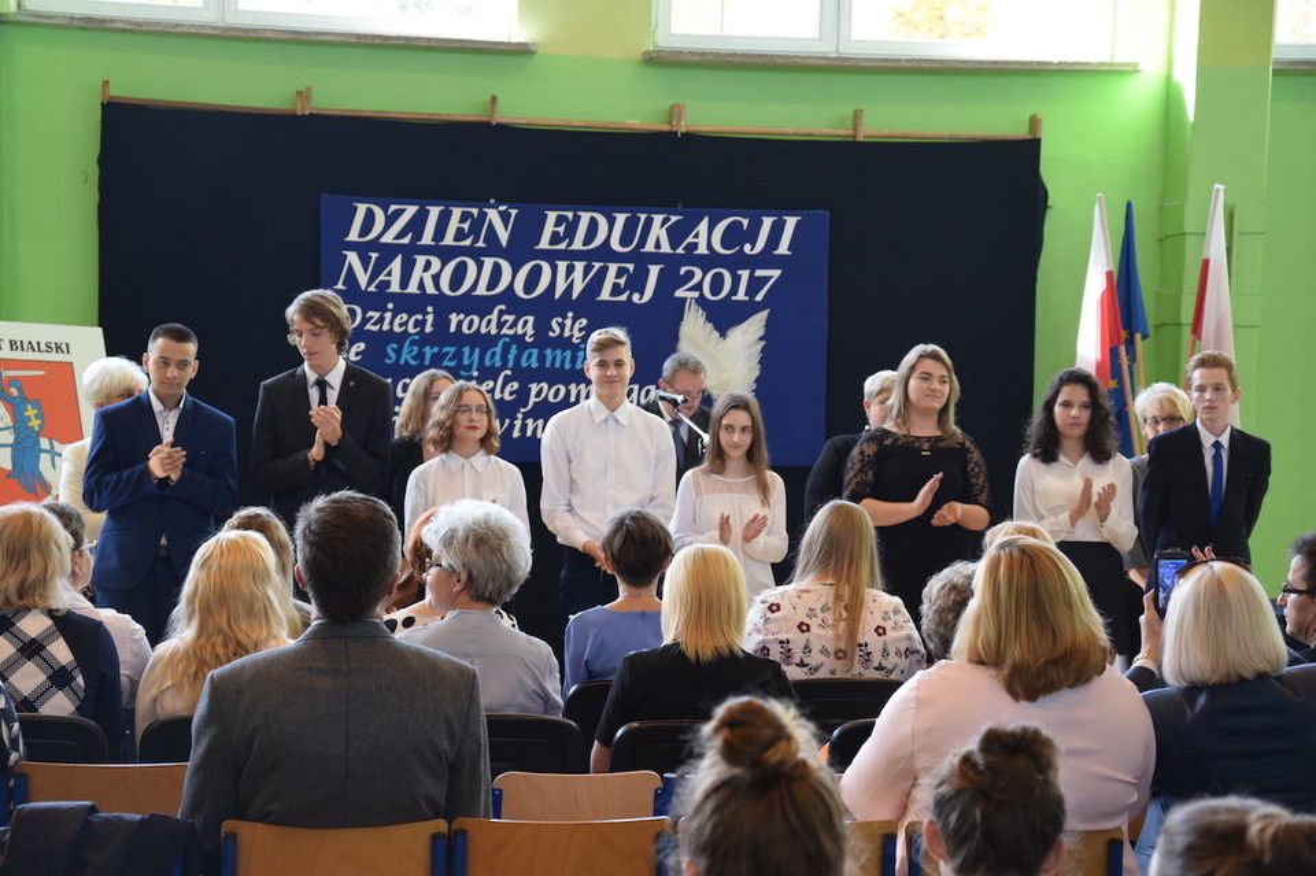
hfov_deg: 23.4
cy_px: 438
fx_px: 3179
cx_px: 658
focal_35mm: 87
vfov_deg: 15.7
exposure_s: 1/80
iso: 800
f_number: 5
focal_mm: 58
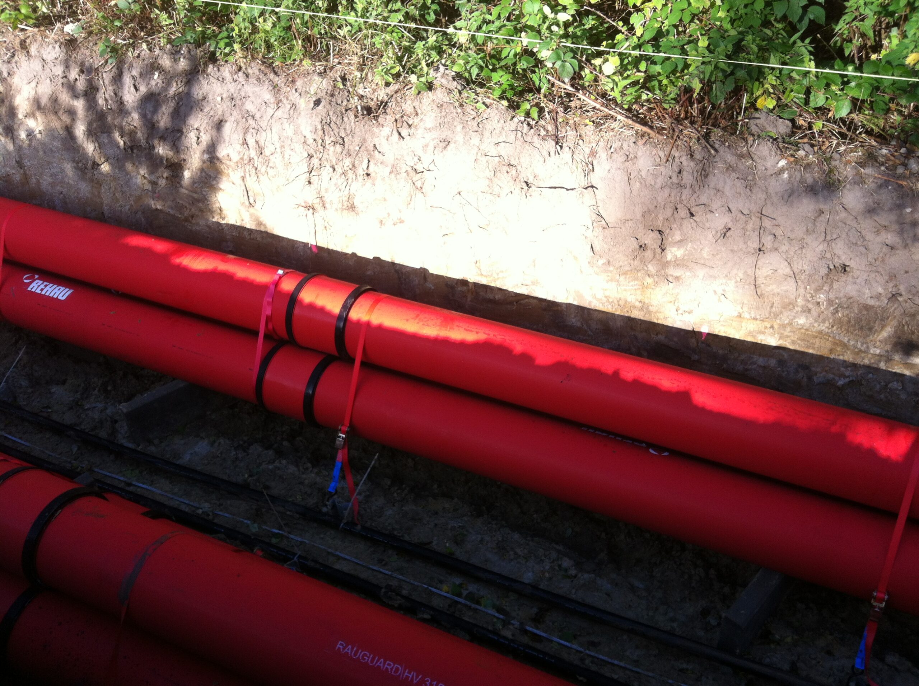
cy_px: 343
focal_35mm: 35
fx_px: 928
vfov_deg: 40.6
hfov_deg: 52.7
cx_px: 460
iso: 80
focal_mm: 3.85
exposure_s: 1/328
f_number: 2.8
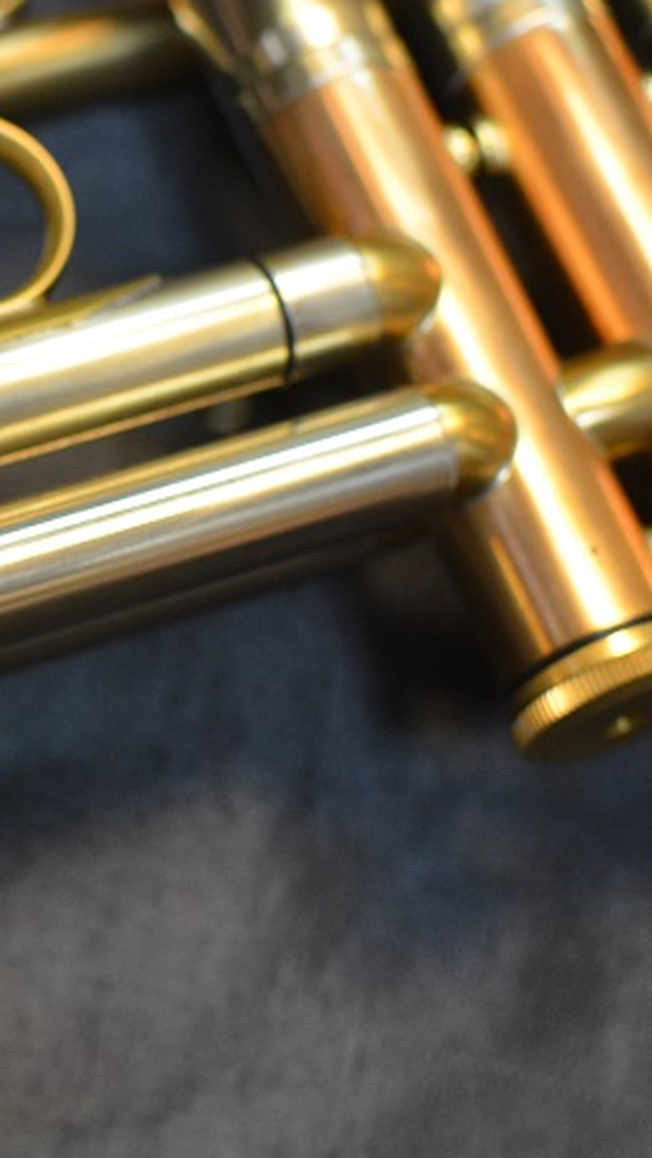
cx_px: -291
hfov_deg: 10.1
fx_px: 3598
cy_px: 462
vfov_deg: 18.3
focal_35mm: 117
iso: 800
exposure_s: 1/60
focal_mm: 35
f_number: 4
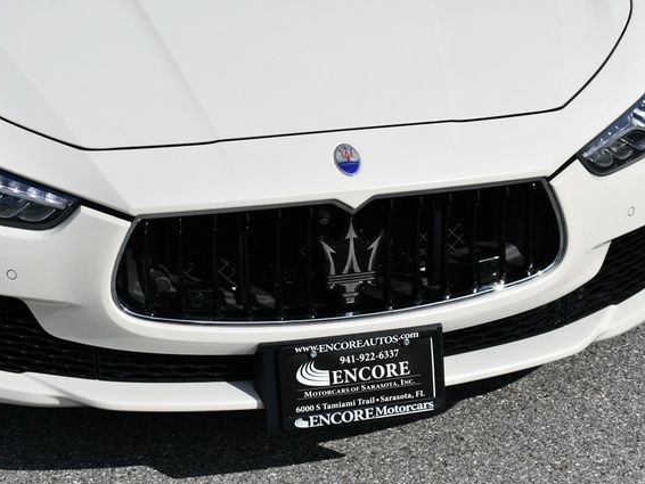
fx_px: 1622
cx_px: 318
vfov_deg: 17.0
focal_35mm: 87
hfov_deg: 22.5
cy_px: 243
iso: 100
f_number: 11
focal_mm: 40
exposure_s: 1/500
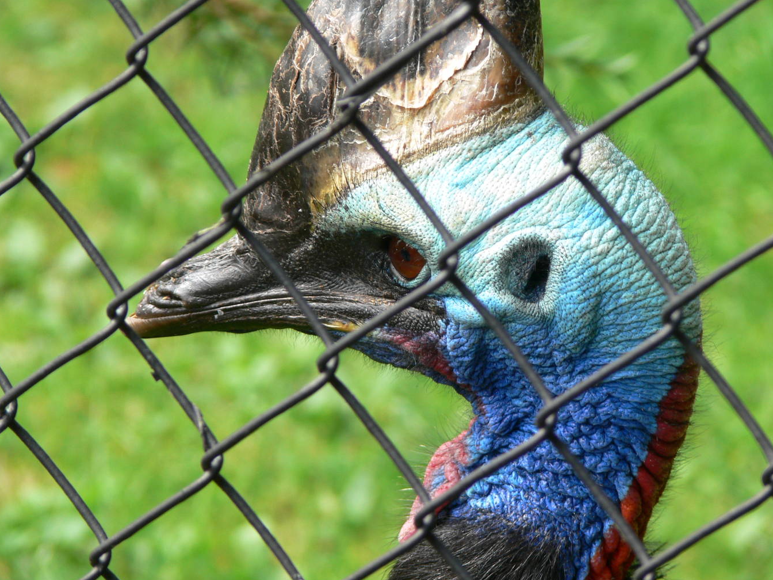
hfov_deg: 6.9
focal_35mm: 288
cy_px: 241
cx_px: 401
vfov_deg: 5.2
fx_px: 6431
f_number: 4
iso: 80
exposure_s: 1/125
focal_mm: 51.1
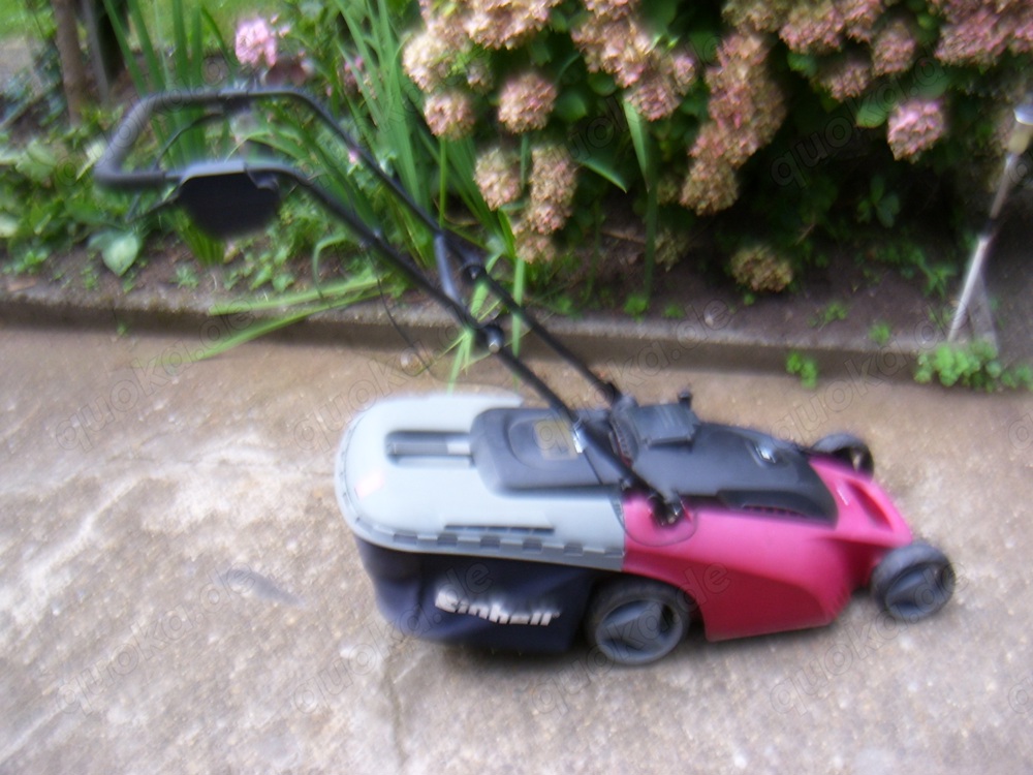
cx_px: 516
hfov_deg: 50.1
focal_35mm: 37
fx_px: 1104
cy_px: 388
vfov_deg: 38.7
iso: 80
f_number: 2.7
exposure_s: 1/125
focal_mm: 6
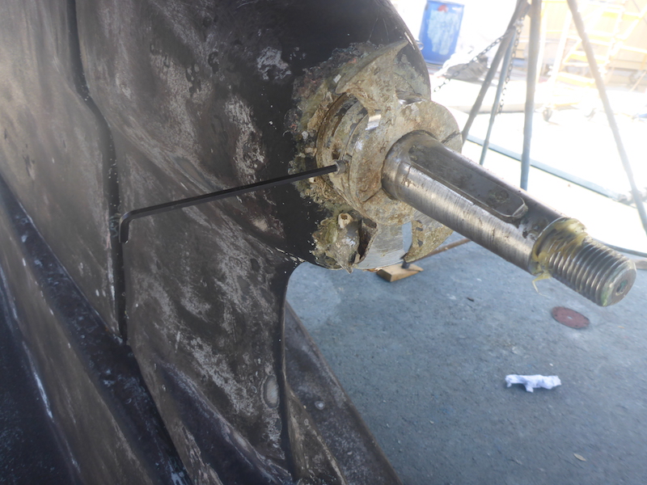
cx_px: 324
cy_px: 242
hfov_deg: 63.4
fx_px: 523
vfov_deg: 49.7
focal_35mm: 28
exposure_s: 1/80
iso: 100
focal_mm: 4.9
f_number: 3.3
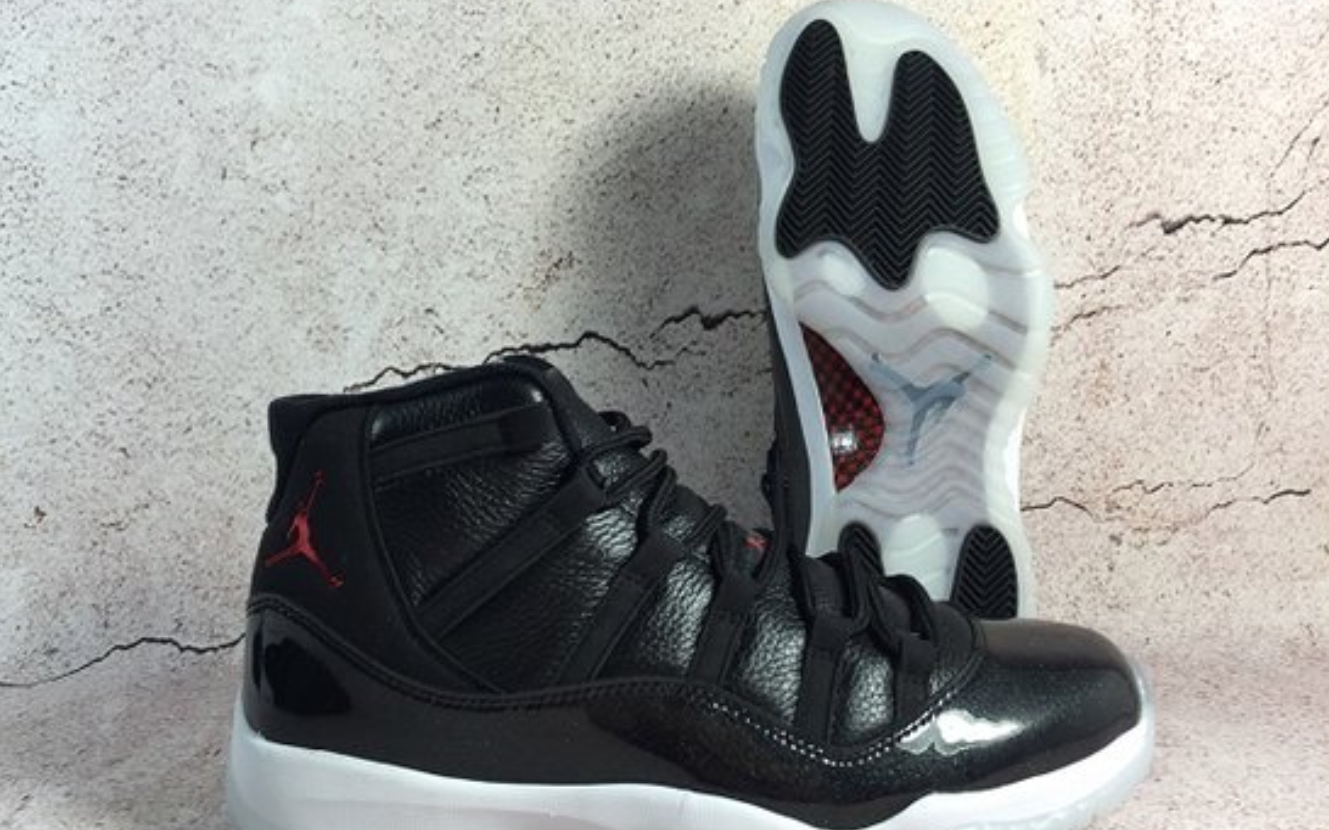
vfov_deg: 40.5
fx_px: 1123
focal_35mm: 31
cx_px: 664
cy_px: 466
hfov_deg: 61.2
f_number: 2.2
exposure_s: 1/50
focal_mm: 4.15
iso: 32
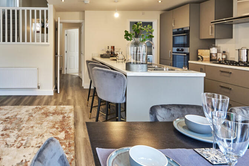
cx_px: 77
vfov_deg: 52.5
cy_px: 40
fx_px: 159
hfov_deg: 73.1
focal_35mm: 23
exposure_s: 1/5
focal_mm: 10
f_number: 8
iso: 200
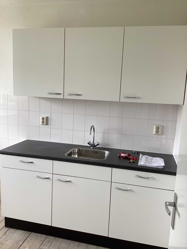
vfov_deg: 58.4
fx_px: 223
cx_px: 94
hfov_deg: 45.4
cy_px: 124
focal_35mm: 31
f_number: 2.4
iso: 64
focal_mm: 3.3
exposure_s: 1/60
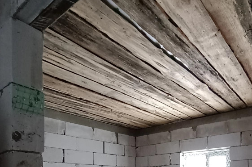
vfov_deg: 35.9
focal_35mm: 32
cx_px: 156
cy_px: 176
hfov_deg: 58.1
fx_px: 224
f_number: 2.2
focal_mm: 1.65
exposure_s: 1/14.3
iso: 1088
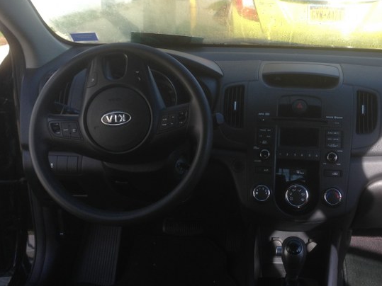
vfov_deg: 29.6
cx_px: 259
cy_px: 130
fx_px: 541
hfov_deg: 38.4
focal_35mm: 49
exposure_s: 1/448
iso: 50
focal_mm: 4.12
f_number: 2.4
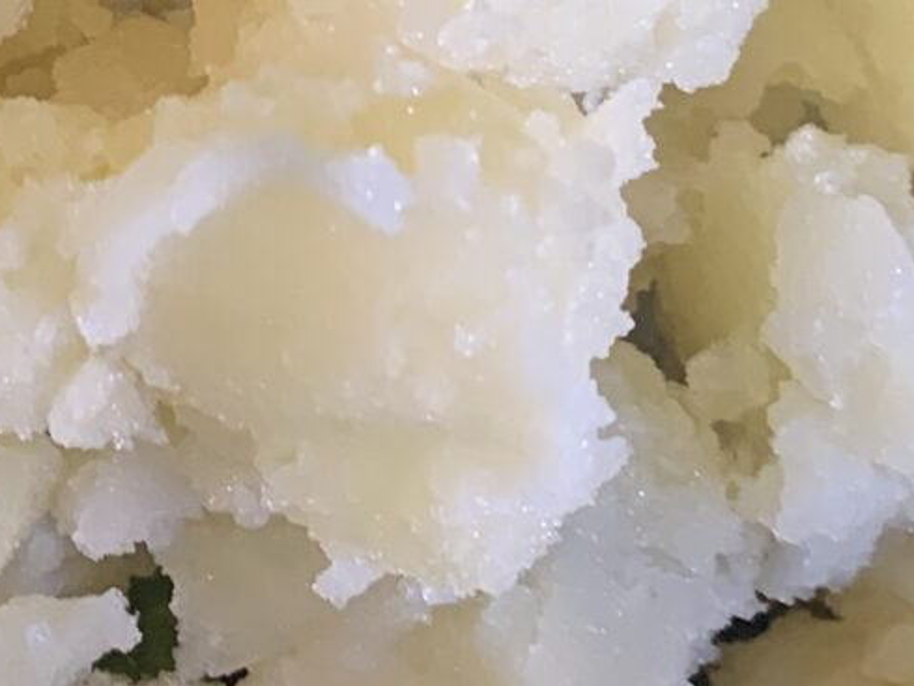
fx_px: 3592
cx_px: -264
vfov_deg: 10.3
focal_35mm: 136
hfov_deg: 14.0
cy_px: -508
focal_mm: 4.25
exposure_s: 1/50
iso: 80
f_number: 1.8
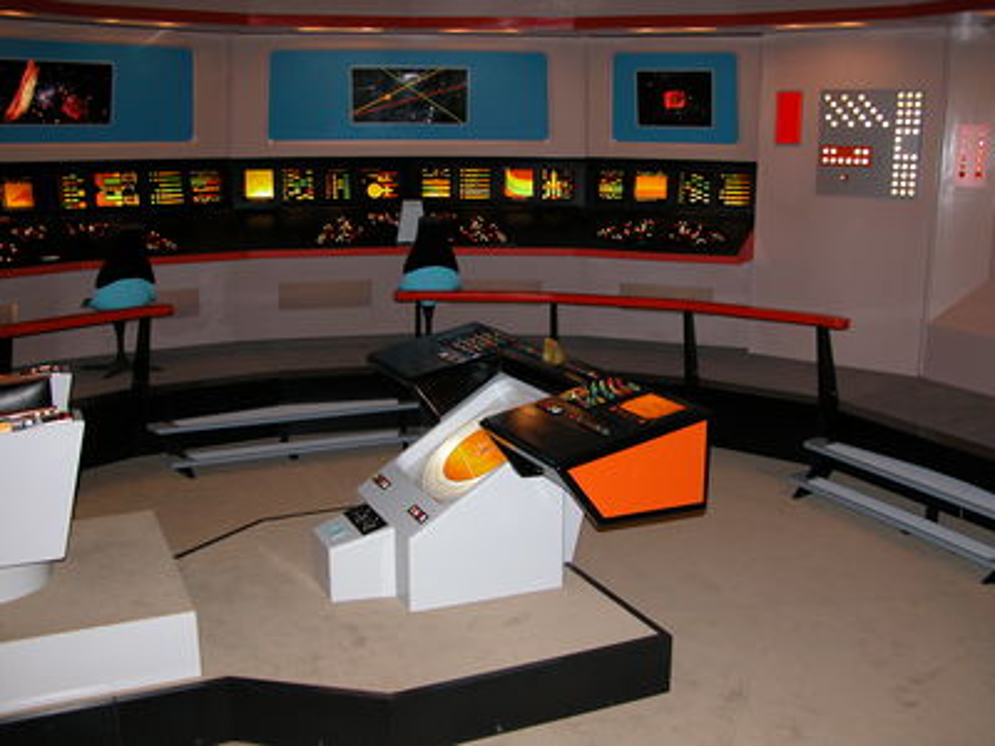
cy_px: 373
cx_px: 498
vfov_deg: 40.7
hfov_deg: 52.6
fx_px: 1006
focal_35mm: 35
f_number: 2.8
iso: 200
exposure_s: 1/60
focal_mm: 9.2
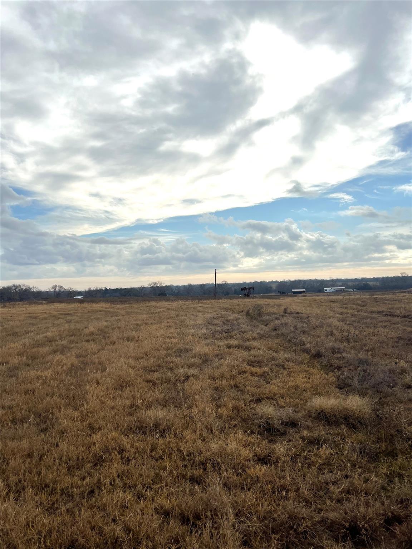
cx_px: 206
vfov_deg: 67.3
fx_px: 413
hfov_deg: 53.1
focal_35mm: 26
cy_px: 274
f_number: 1.5
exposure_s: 1/9434
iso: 50
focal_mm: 5.7
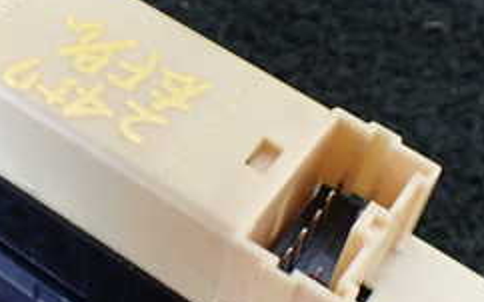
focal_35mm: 79
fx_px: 1042
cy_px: 186
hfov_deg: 26.0
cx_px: 164
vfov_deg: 16.5
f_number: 2.3
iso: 800
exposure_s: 1/30
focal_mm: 5.4
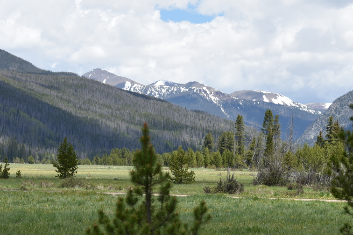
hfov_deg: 14.3
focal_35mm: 144
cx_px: 179
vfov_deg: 9.5
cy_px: 198
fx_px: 1412
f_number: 8
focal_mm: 85
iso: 100
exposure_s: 1/250
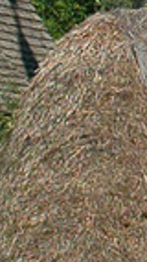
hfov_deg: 2.4
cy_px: -198
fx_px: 3426
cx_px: 503
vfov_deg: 4.3
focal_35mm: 495
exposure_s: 1/200
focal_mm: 28
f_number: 9
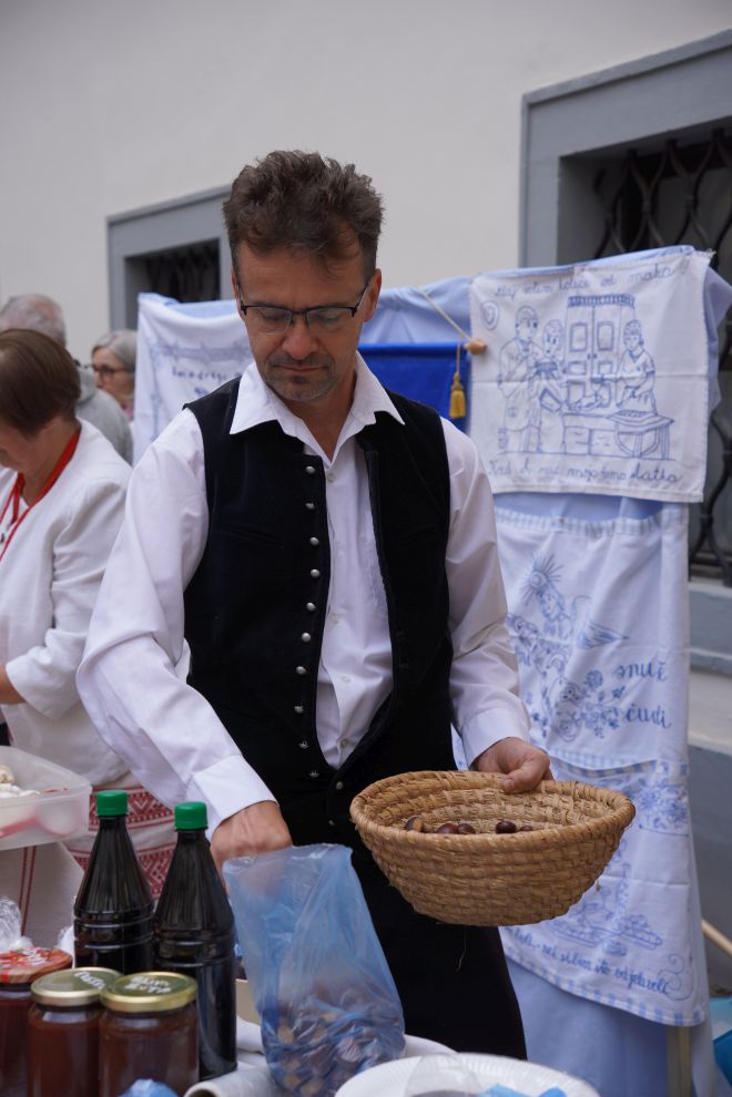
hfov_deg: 22.3
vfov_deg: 33.0
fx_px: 1853
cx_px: 366
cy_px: 548
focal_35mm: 61
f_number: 4
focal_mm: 40.5
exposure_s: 1/160
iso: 100
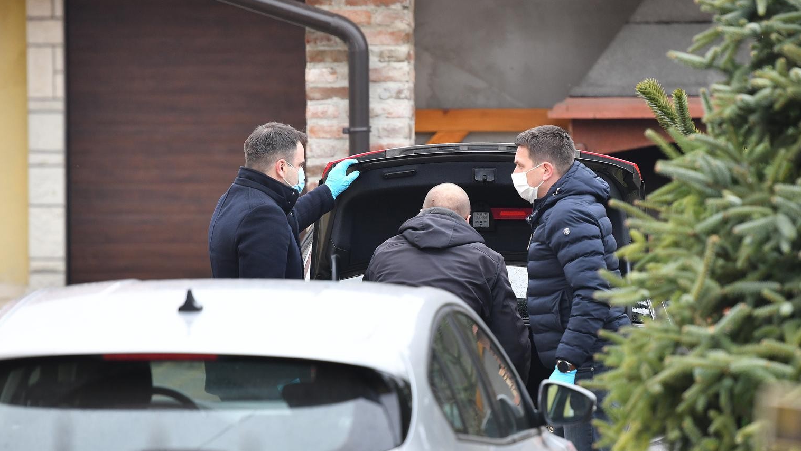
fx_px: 4461
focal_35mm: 210
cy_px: 228
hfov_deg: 10.3
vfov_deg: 5.8
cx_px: 379
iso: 800
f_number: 5
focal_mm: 190
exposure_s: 1/800
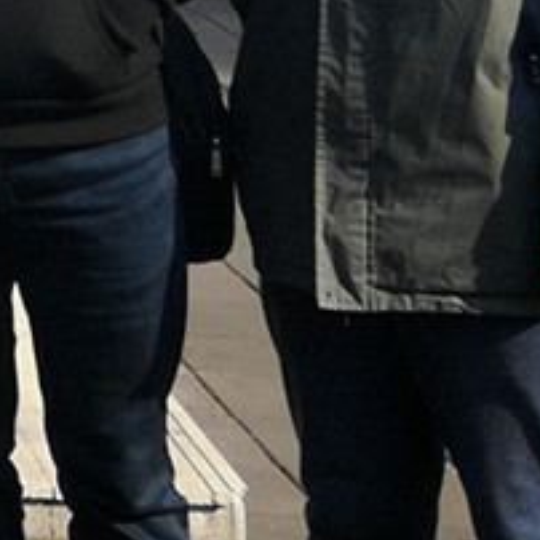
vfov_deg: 10.0
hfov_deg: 9.5
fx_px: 2912
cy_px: -440
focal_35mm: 165
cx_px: -743
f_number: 2.2
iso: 50
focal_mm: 3.81
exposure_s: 1/359
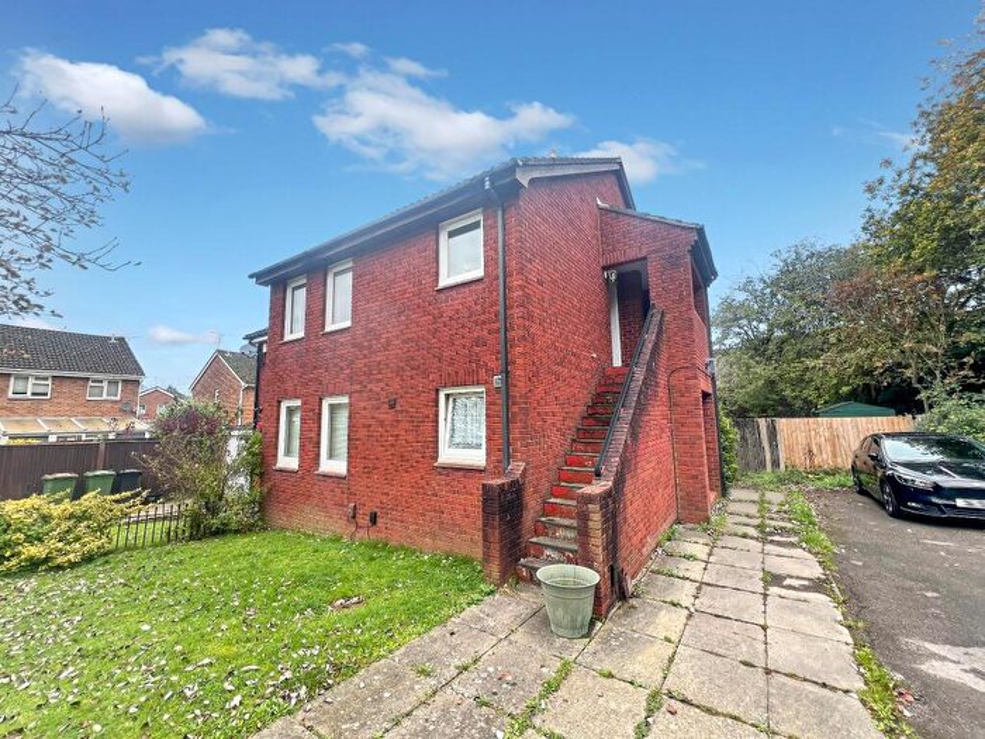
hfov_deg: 106.2
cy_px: 370
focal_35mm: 13
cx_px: 492
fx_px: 370
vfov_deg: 89.9
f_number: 1.8
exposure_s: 1/103
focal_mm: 1.57
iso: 32
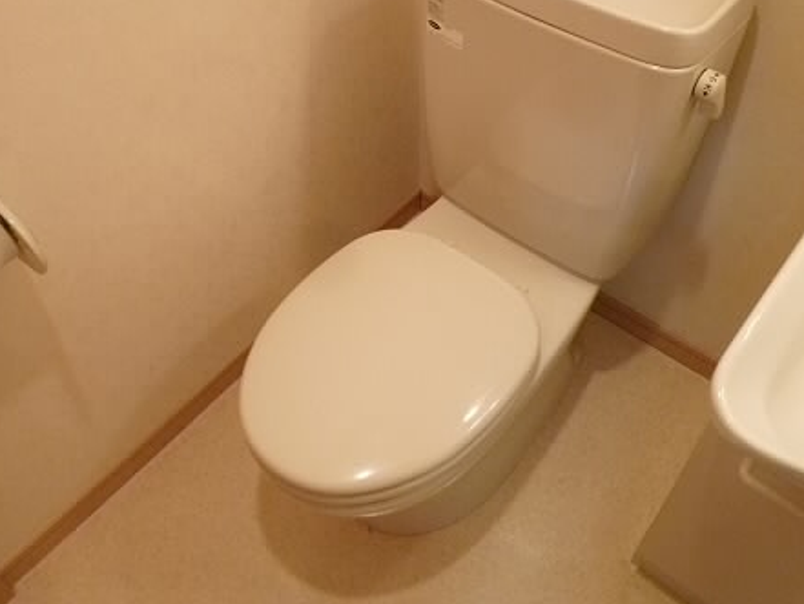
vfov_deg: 41.7
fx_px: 790
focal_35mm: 34
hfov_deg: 53.9
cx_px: 390
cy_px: 255
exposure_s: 1/30
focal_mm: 4.5
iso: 400
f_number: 2.8
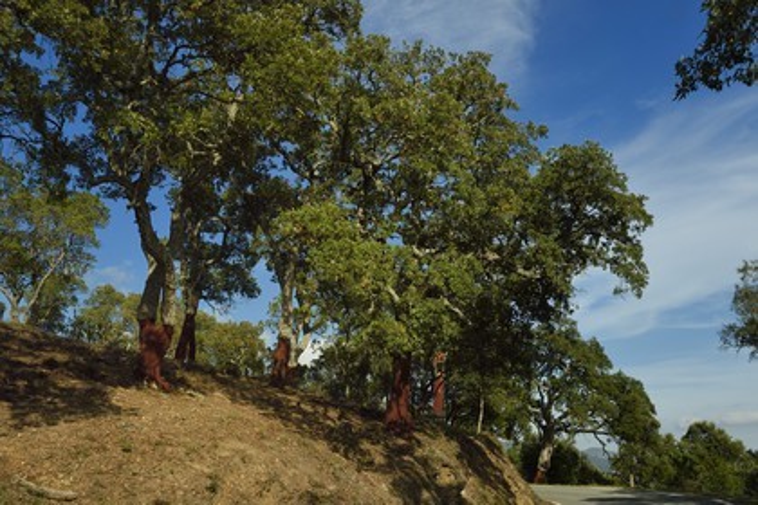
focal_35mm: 38
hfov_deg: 50.7
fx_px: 800
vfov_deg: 35.1
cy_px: 252
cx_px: 379
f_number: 14
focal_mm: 38
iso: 400
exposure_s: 1/400
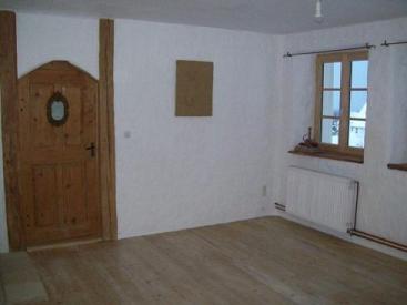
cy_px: 152
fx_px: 423
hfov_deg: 51.4
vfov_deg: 39.6
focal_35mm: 36
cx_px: 204
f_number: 2.7
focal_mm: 6
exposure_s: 1/64
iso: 200
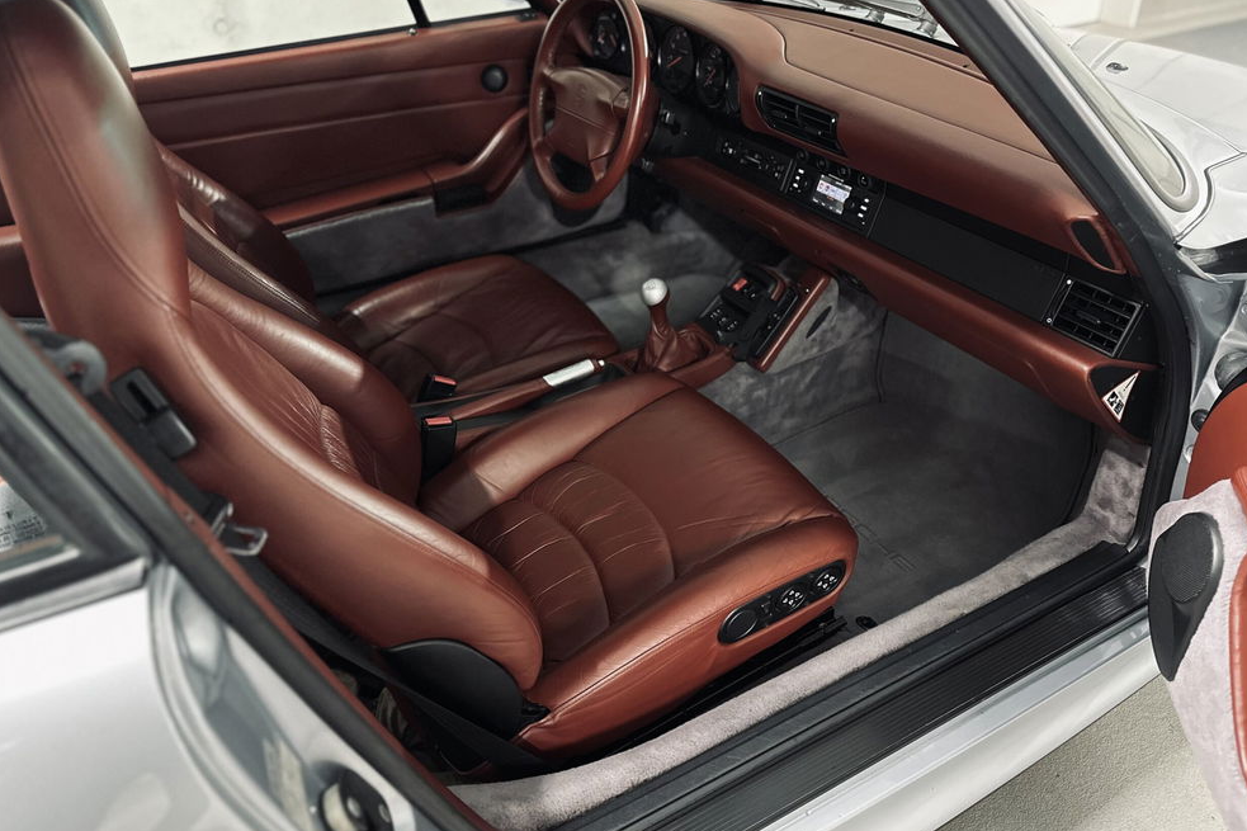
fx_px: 900
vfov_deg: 49.5
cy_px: 402
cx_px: 624
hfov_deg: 69.4
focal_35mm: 26
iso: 800
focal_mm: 6.86
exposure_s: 1/25
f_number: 1.78
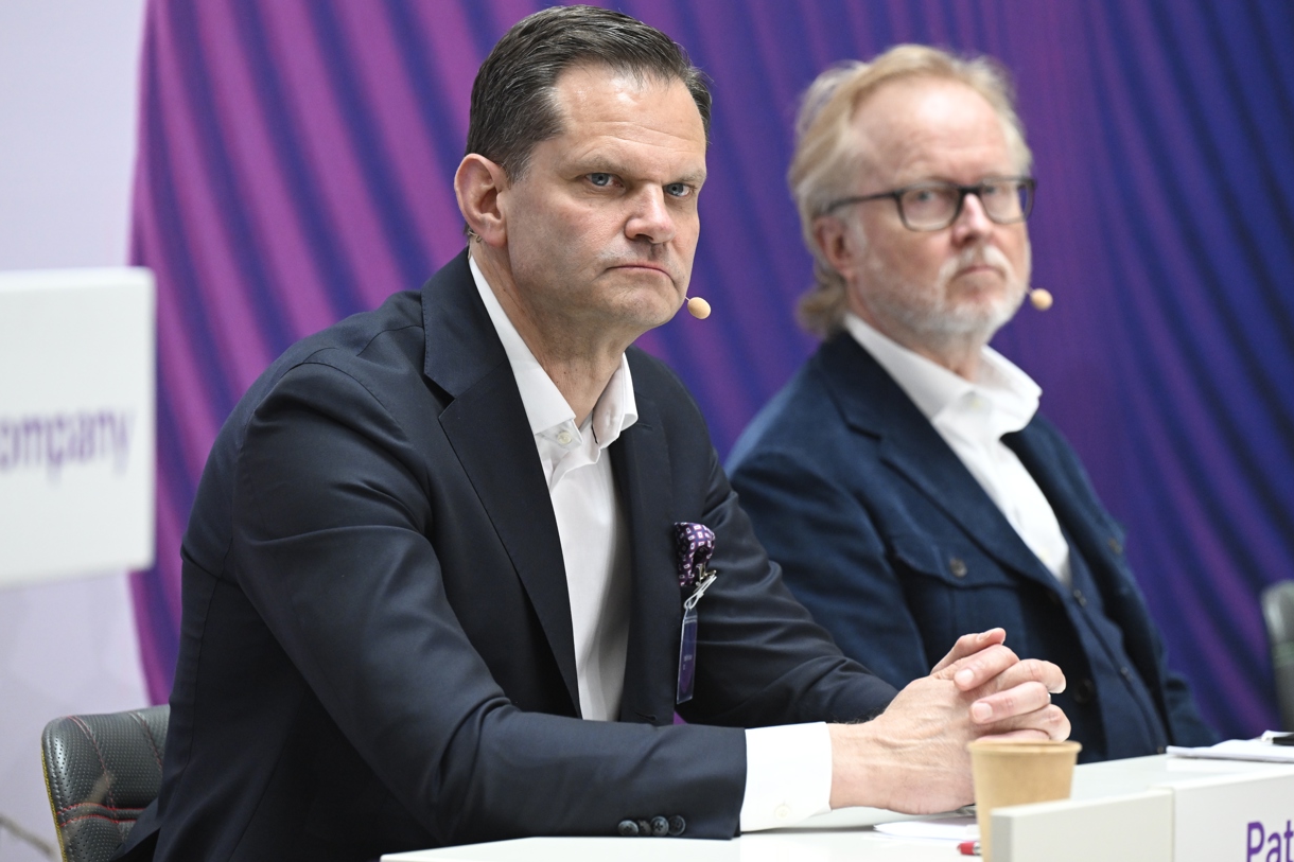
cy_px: 395
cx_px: 685
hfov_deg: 9.2
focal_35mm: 223
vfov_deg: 6.2
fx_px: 8014
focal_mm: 200
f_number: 4
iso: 3200
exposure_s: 1/400
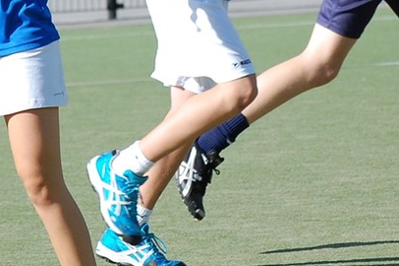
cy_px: -4
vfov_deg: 3.6
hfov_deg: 5.3
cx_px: 137
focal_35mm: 386
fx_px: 4275
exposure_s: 1/1000
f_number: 4.8
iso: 280
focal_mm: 102
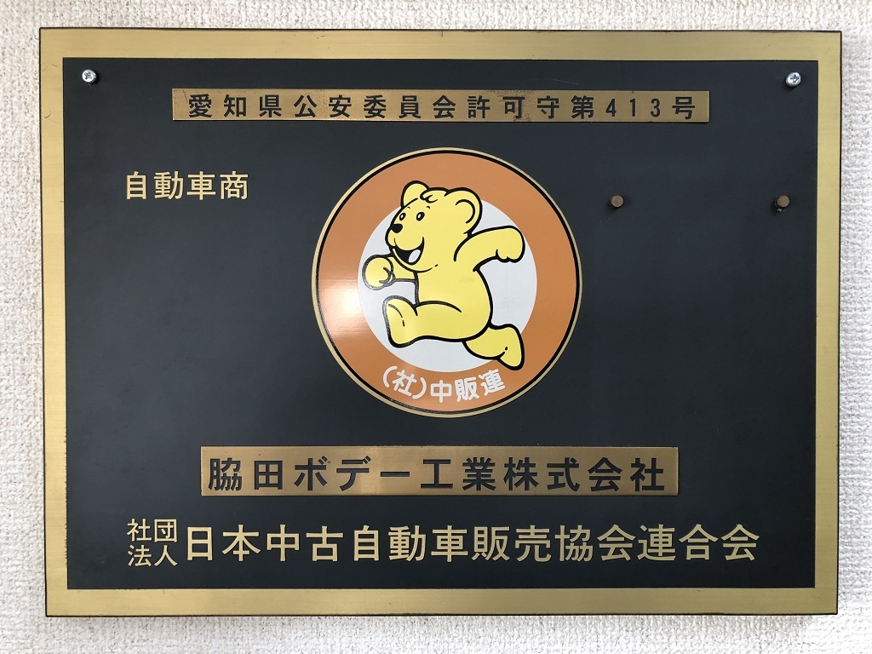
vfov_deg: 49.7
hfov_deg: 63.4
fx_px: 705
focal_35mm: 28
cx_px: 436
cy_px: 327
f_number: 1.8
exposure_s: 1/20
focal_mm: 4
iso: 40
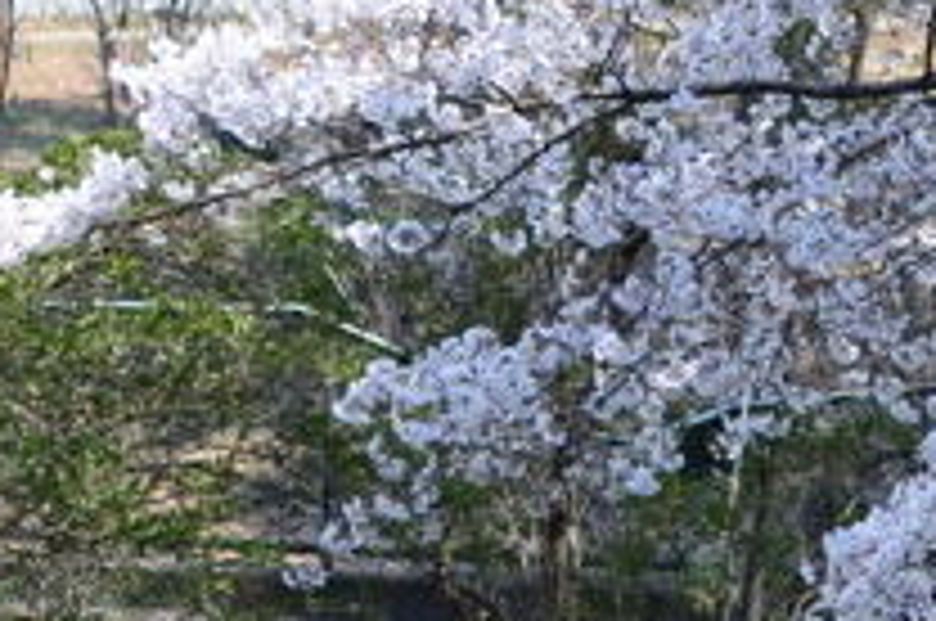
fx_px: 6710
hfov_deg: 7.8
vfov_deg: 5.3
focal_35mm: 258
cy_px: 328
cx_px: 1534
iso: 200
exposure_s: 1/1000
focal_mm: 35
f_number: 2.8
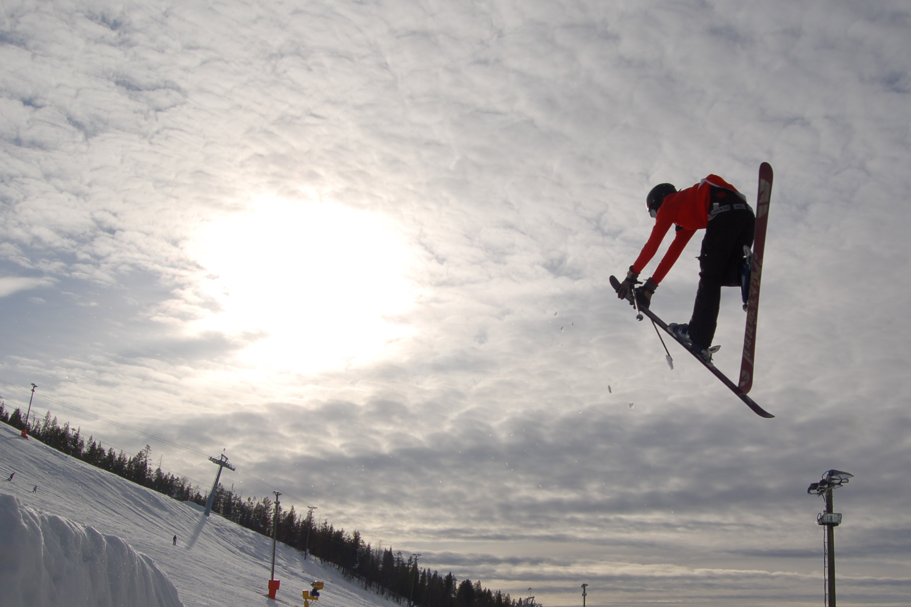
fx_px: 927
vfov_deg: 36.2
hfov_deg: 51.9
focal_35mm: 37
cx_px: 556
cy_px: 326
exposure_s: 1/1000
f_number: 11
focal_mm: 19
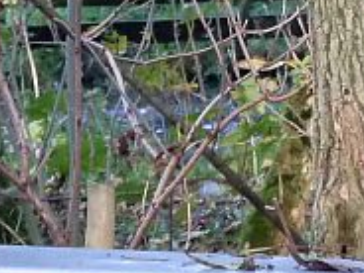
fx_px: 4564
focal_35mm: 434
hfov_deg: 4.5
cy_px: -44
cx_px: 580
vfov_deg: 3.4
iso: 160
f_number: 4.2
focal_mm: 12.8
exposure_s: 1/40
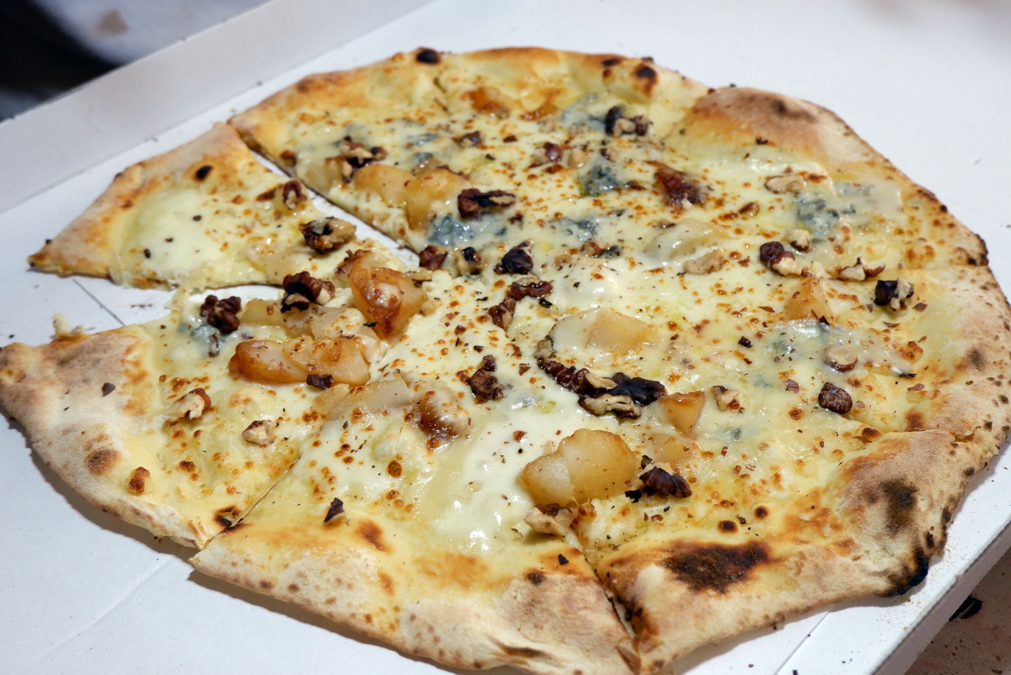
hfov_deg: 53.1
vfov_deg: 36.9
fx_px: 1012
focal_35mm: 36
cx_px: 506
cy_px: 338
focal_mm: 24.9
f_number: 4.4
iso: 1000
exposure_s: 1/38
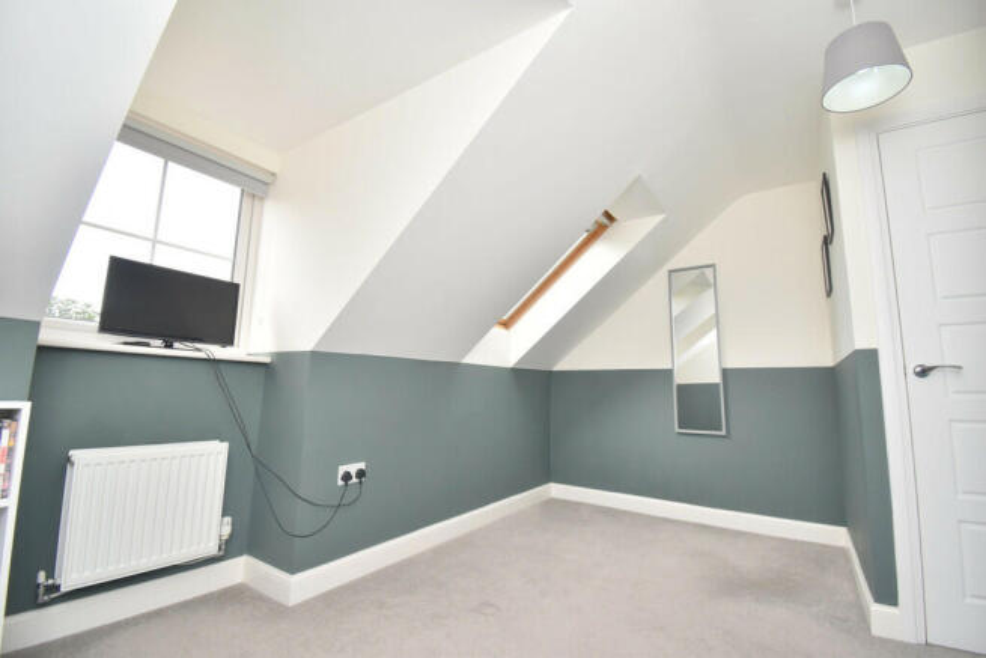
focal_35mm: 15
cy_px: 329
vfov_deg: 77.4
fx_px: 411
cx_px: 493
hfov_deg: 100.4
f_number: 5.6
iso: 320
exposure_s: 1/200
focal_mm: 10
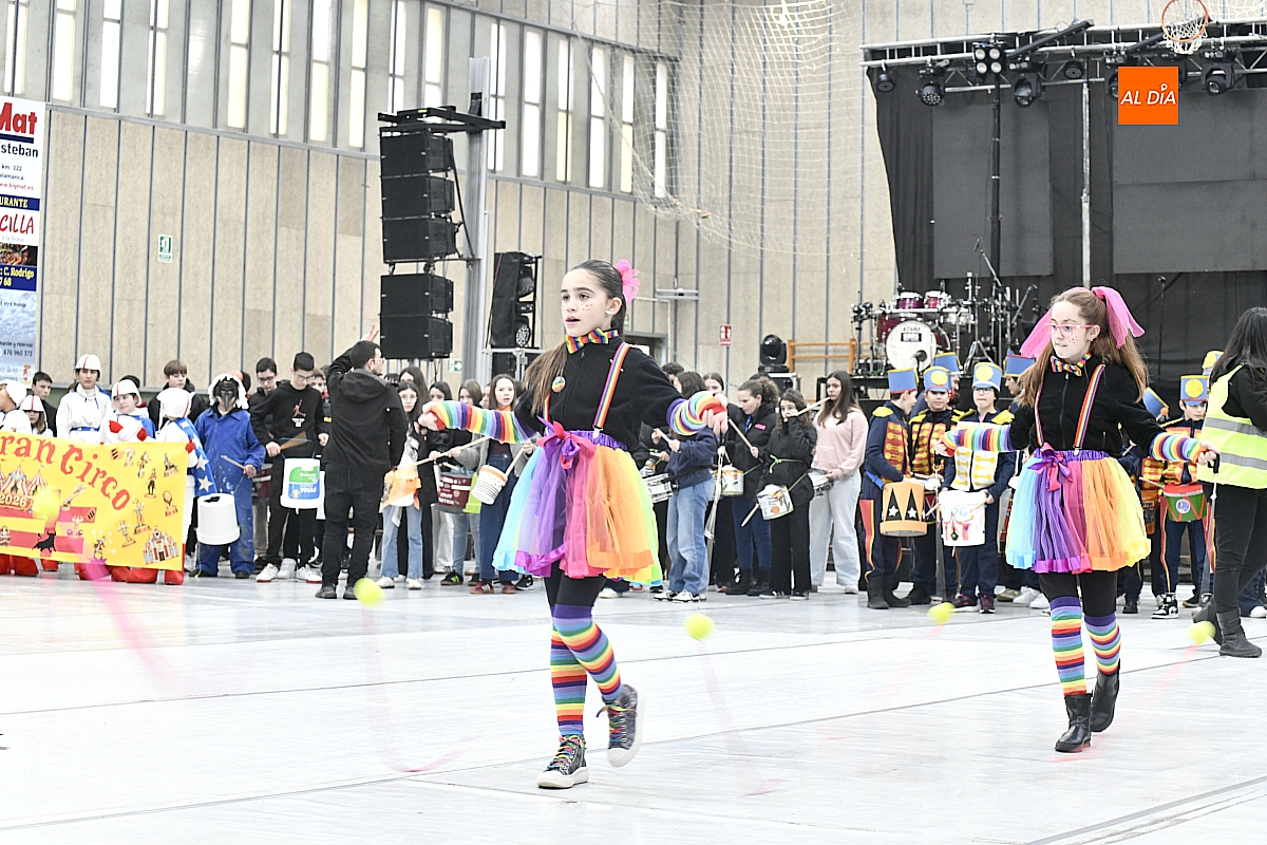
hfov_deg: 28.8
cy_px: 422
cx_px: 634
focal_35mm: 70
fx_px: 2463
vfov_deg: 19.5
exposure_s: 1/125
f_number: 6.3
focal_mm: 70
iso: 2500
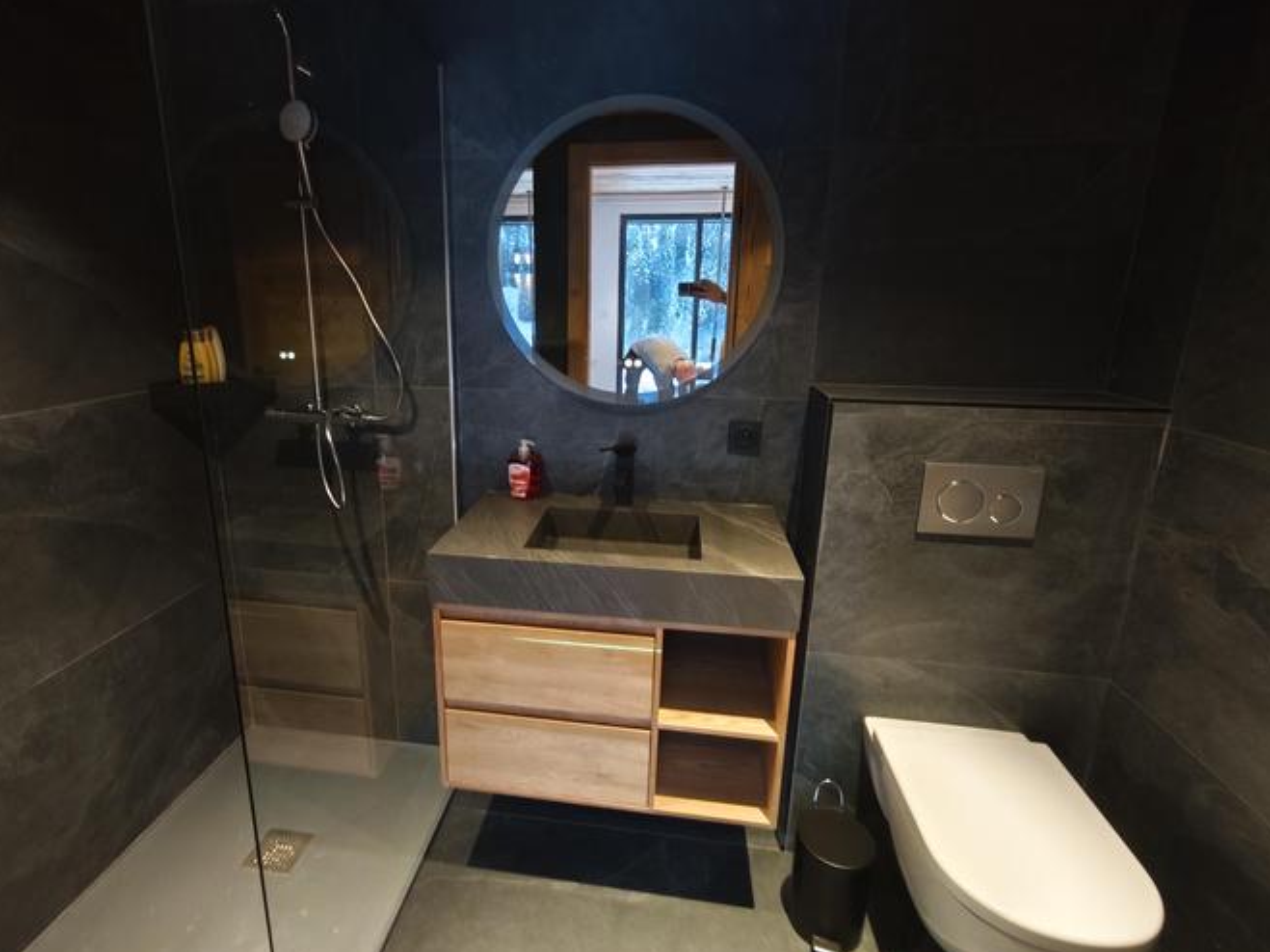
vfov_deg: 74.6
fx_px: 624
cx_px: 572
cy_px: 447
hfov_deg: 90.8
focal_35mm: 17
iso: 3200
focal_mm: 2.16
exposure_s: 1/16.7
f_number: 2.2
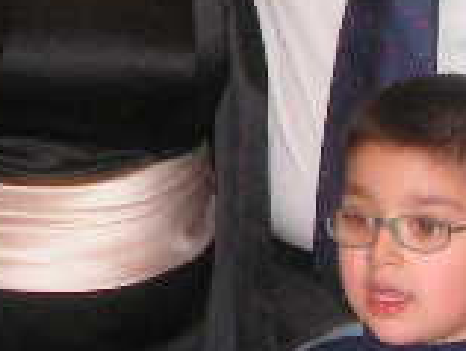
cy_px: -18
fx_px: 2508
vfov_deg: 8.0
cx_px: 50
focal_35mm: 186
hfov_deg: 10.6
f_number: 3.2
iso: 200
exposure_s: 1/40
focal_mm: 7.8
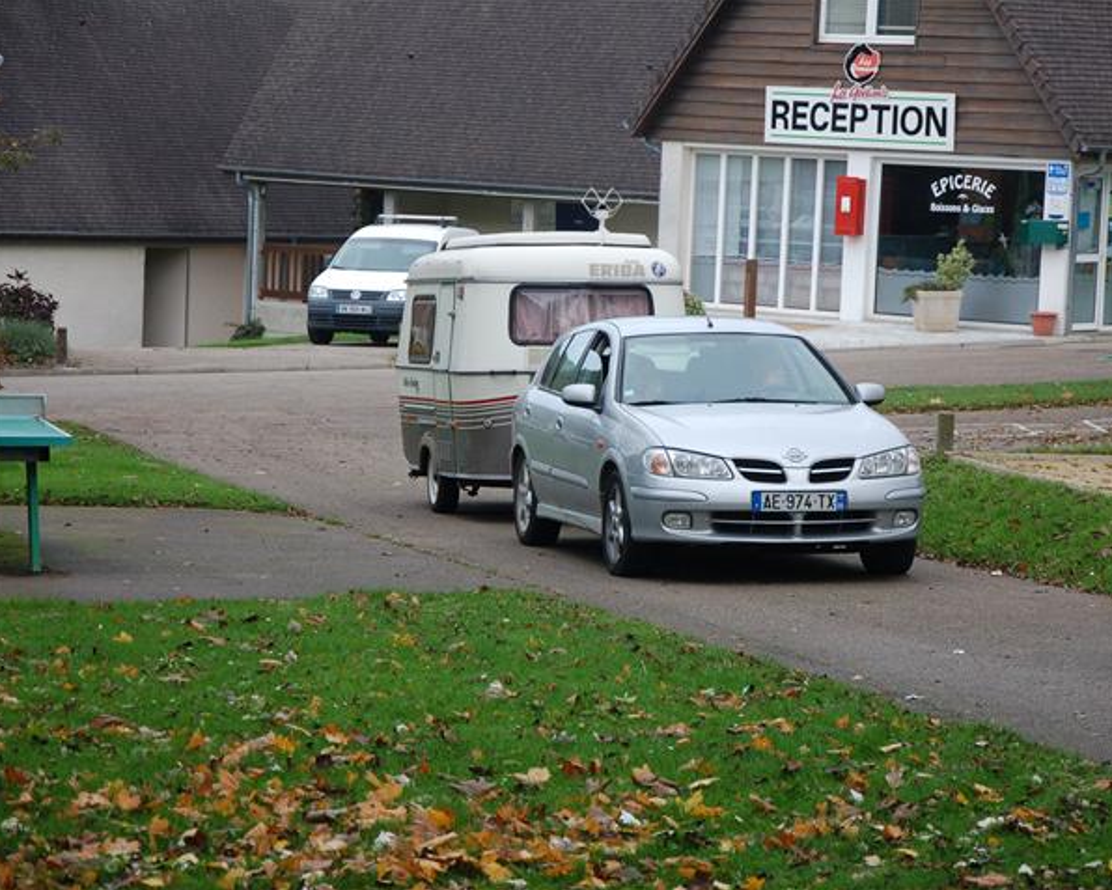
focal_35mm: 128
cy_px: 444
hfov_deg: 15.1
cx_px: 661
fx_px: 4199
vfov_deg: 12.1
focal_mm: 75
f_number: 5.6
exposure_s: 1/320
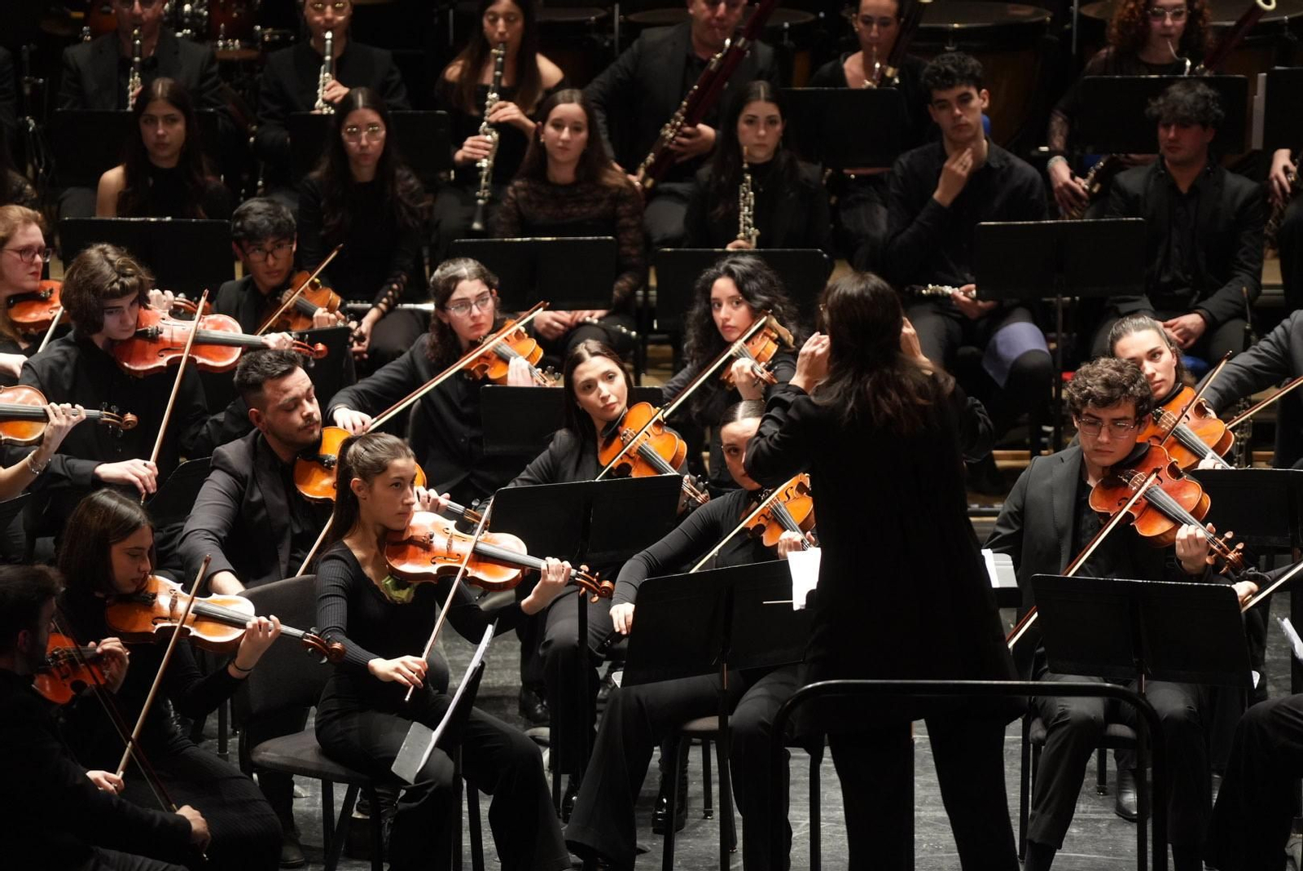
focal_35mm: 200
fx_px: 7243
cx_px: 652
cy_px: 436
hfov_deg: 10.3
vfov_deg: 6.9
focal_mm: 200
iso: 3200
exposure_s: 1/200
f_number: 4
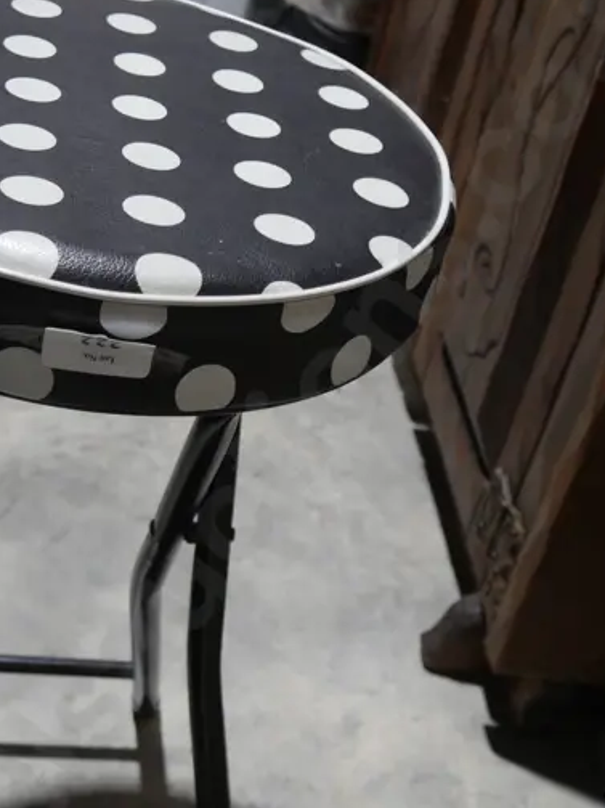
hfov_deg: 25.5
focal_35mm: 57
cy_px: 577
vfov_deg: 33.3
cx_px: 193
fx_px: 1329
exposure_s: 1/60
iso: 320
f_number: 3.5
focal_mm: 14
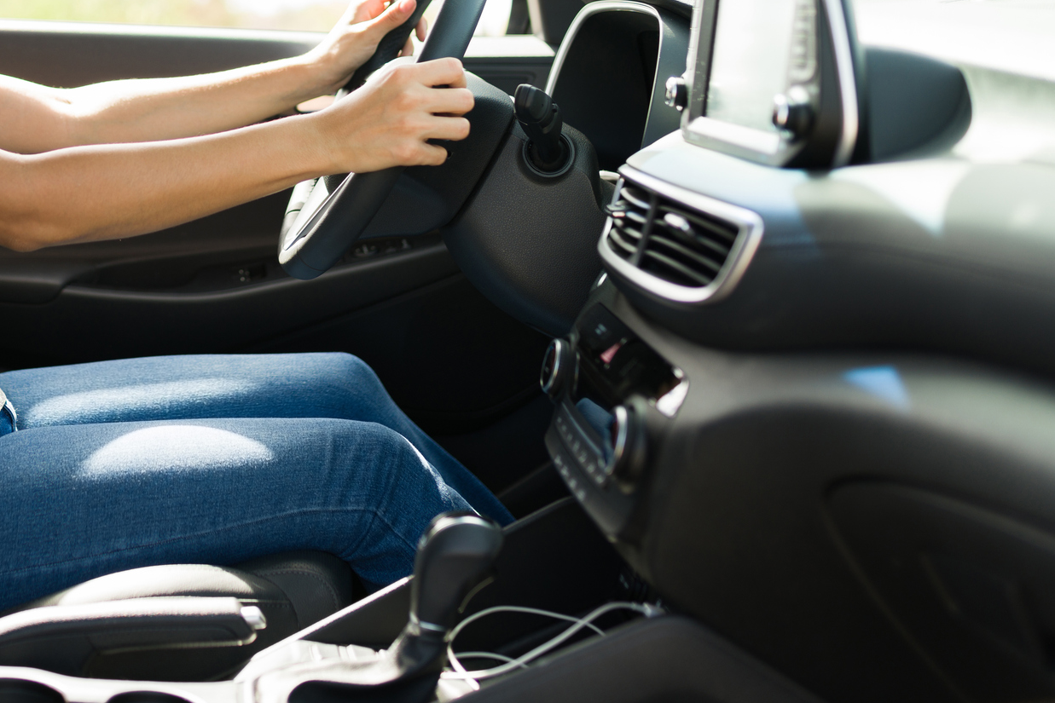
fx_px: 1758
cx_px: 167
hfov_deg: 32.2
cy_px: 107
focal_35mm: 60
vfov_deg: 22.2
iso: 100
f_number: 1.8
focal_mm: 35
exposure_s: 1/500
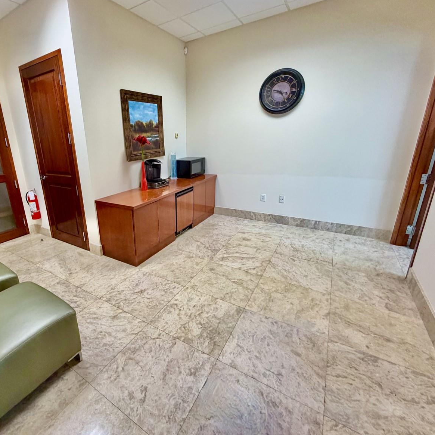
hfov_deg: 82.2
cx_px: 160
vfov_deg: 83.9
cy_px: 211
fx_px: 242
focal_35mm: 17
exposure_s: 1/120
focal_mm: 2.22
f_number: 2.2
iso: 250
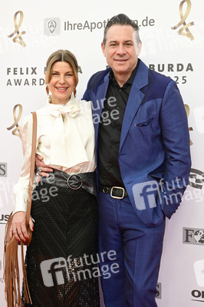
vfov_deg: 41.1
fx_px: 409
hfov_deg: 28.0
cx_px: 102
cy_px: 154
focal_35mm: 48
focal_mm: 48
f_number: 6.3
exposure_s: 1/200
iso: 250
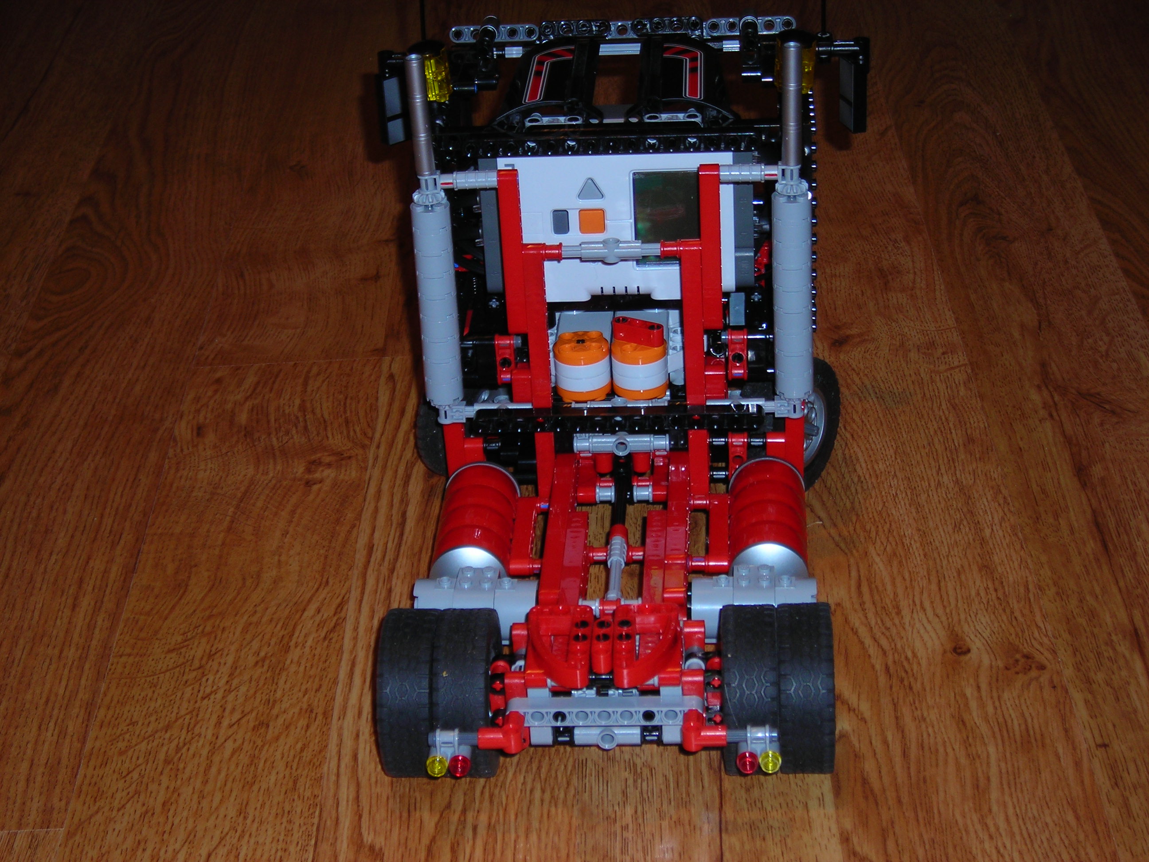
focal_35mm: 77
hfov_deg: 25.3
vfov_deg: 19.1
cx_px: 574
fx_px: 2556
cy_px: 431
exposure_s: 1/60.1
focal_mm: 12.7
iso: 50
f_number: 4.2
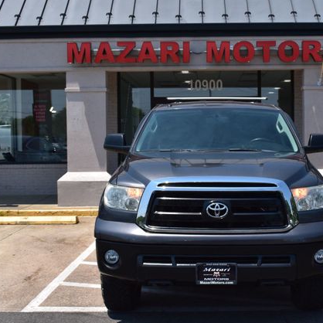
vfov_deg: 32.4
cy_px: 159
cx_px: 212
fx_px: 556
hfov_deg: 32.2
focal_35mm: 53
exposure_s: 1/500
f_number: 11
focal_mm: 27
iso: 360
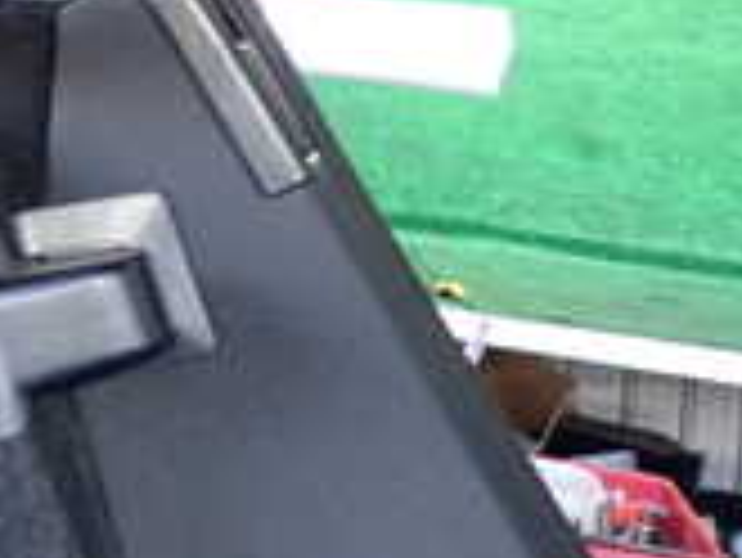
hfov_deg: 18.2
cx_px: -490
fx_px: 1952
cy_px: -90
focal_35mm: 91
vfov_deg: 15.7
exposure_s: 1/30
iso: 200
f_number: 2
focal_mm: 4.5
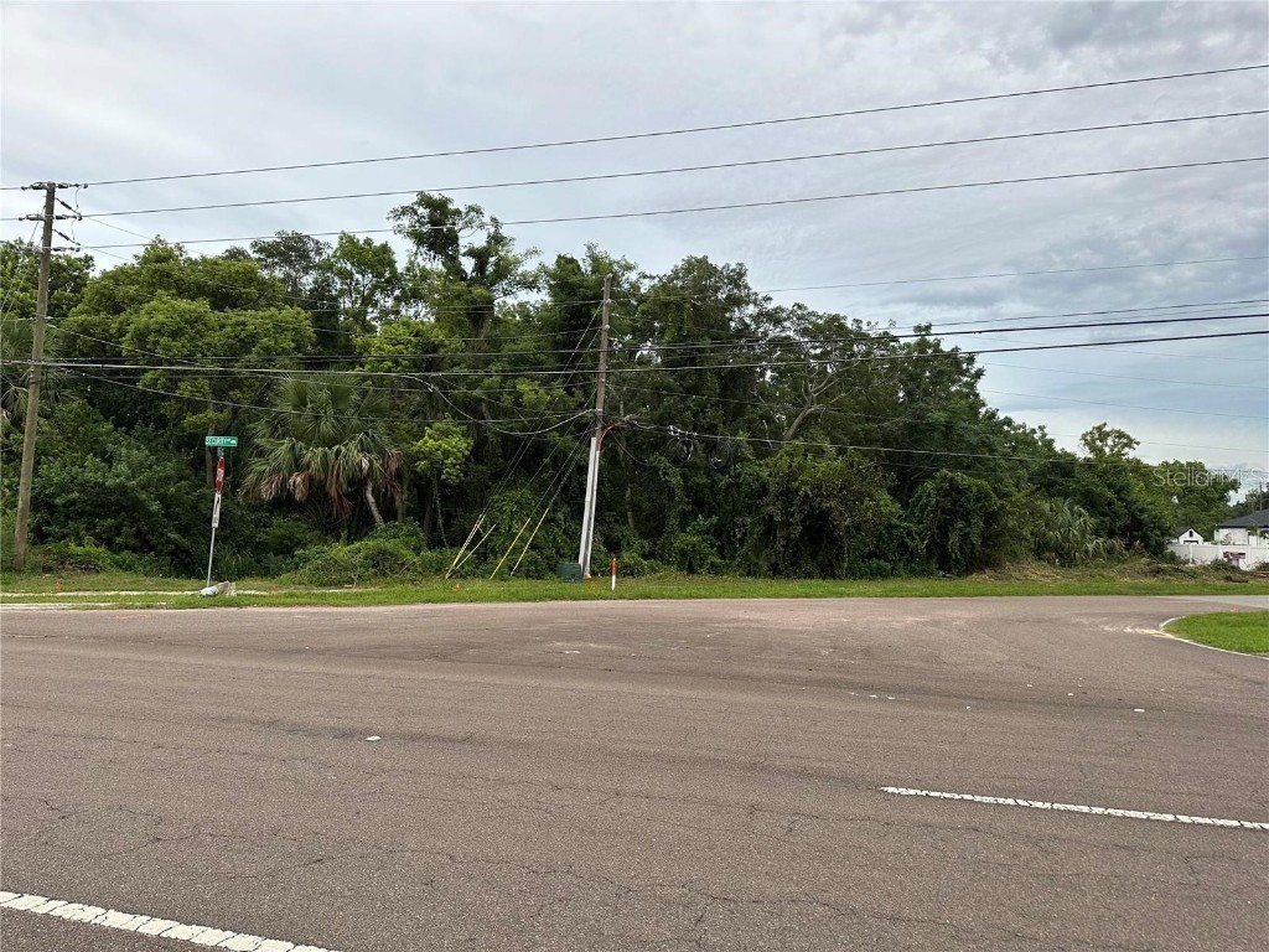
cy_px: 476
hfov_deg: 71.6
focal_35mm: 24
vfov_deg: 56.8
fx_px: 880
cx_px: 634
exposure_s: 1/121
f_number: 1.78
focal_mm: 6.86
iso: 64
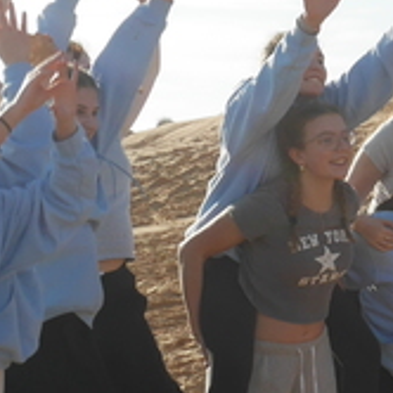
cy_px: 249
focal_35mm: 174
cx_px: 637
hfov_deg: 9.7
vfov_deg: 10.0
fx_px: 2235
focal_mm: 16
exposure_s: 1/400
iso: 200
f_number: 8
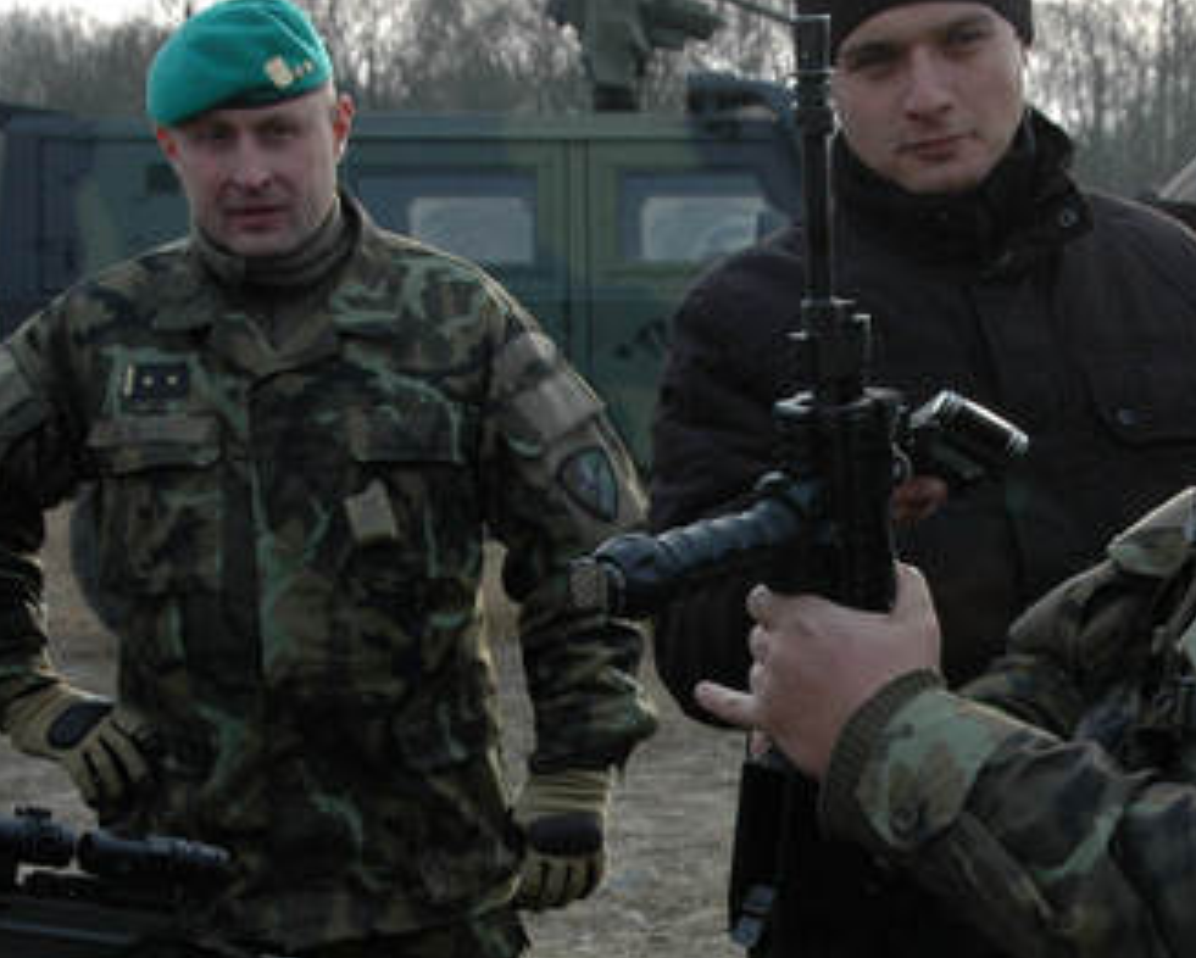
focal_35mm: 88
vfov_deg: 17.4
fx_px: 3117
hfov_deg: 21.6
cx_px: 860
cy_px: 742
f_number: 8
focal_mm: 32
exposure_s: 1/320
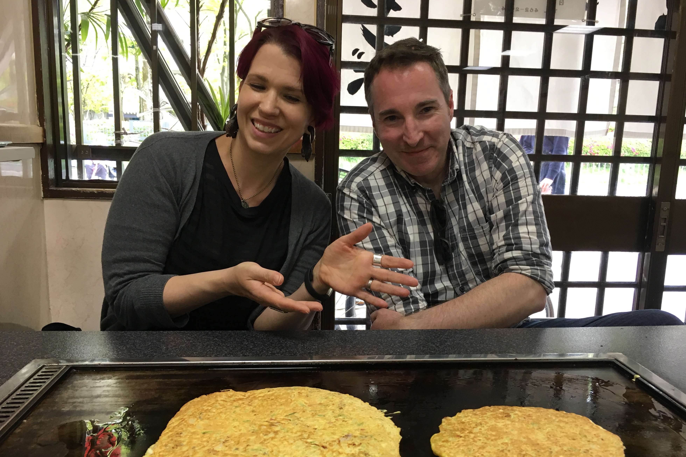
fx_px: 591
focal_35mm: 31
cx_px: 350
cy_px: 257
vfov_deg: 42.2
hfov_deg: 60.3
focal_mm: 4.15
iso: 40
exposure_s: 1/30
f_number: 2.2
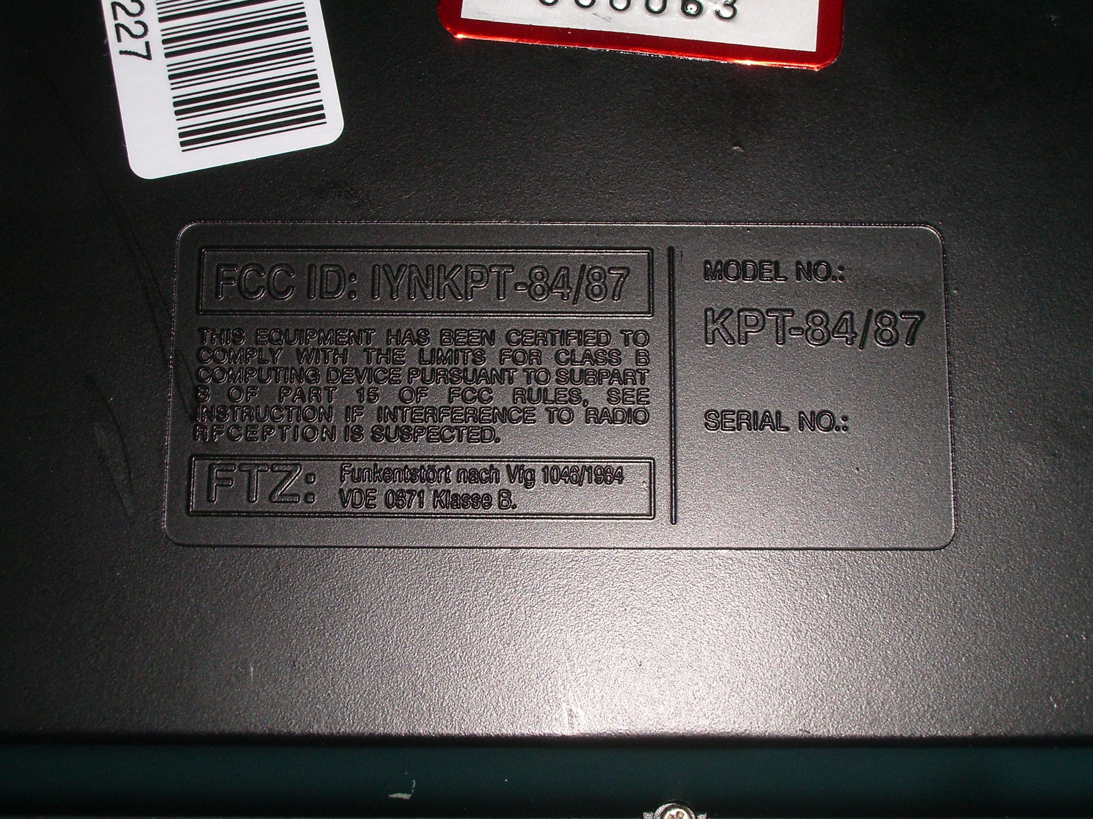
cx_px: 546
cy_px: 410
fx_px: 1958
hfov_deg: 31.2
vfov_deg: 23.7
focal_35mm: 62
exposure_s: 1/60
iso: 80
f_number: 5.6
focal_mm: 10.2
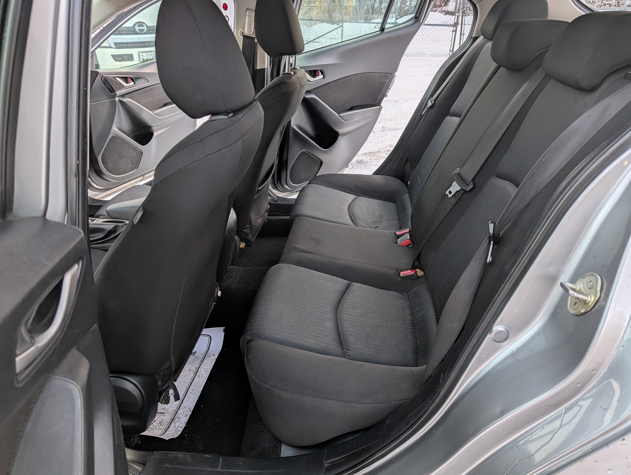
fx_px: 438
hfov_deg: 71.5
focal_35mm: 24
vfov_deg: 56.9
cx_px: 316
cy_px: 238
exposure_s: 1/23.8
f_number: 1.68
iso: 39
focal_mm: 6.9
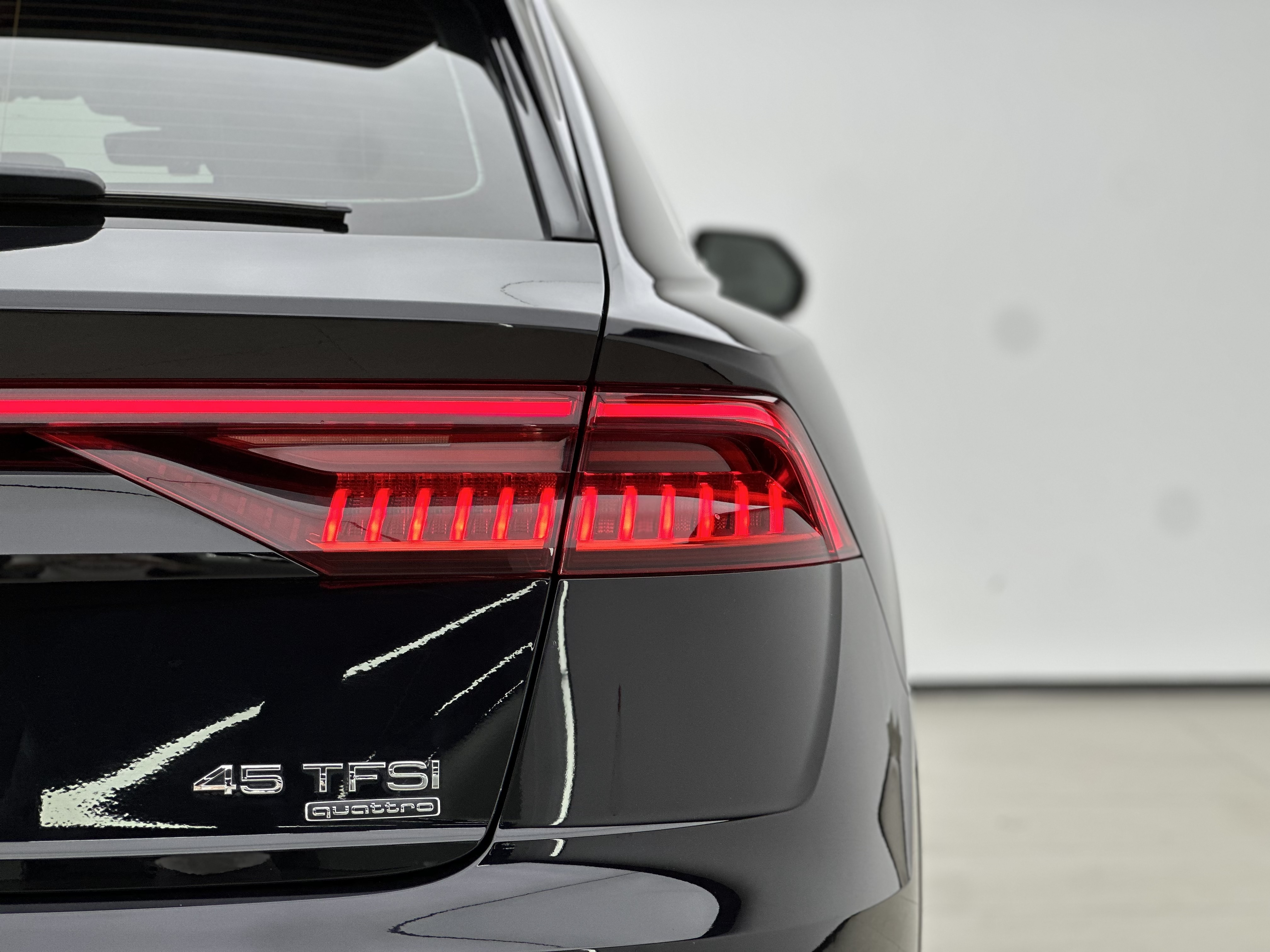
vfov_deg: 19.1
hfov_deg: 25.3
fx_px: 2825
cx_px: 635
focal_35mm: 77
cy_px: 476
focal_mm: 9
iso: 40
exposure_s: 1/100
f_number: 2.8
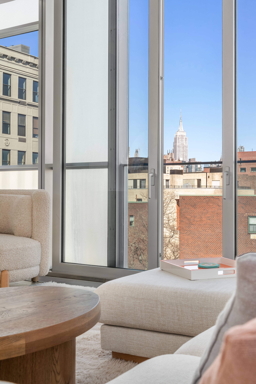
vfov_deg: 41.1
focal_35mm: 48
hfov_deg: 28.1
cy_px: 192
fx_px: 512
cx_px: 128
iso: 500
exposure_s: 1/40
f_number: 14
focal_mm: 48
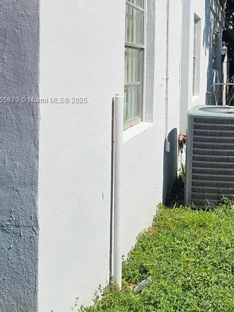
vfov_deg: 37.0
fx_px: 459
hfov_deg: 26.8
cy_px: 100
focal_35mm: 51
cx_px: 240
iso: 10
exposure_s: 1/1283
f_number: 1.7
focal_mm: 6.3
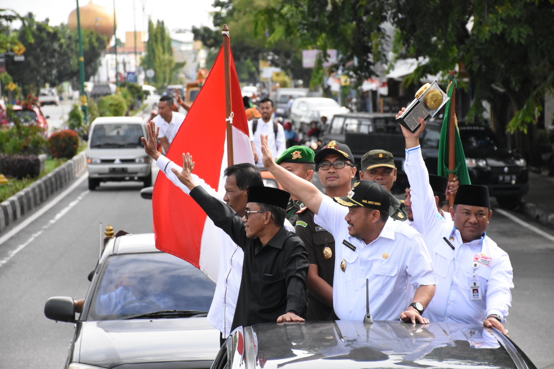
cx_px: 277
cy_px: 184
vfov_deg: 9.1
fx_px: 2308
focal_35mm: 150
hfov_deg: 13.7
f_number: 5.6
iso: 4000
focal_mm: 100
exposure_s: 1/6400
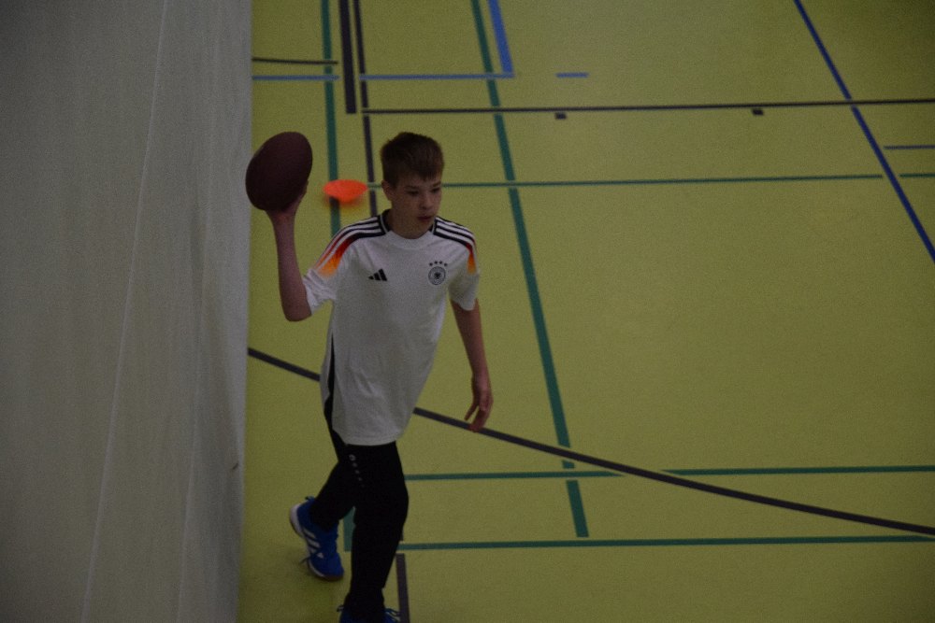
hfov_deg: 19.5
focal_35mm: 105
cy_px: 312
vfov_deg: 13.0
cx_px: 468
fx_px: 2727
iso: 1800
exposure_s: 1/500
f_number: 4
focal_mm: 70
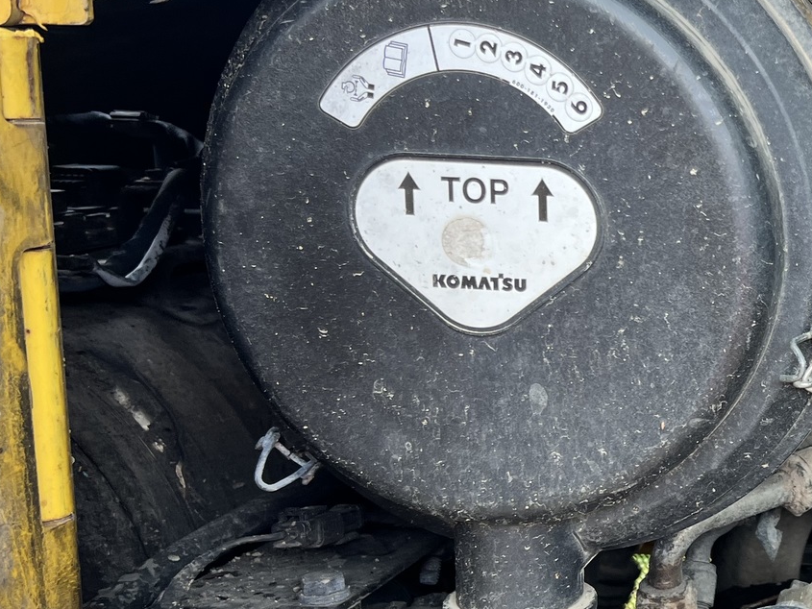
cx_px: 926
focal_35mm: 62
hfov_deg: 28.0
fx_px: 1455
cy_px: 336
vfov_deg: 23.6
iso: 40
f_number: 1.5
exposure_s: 1/121
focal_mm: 5.7
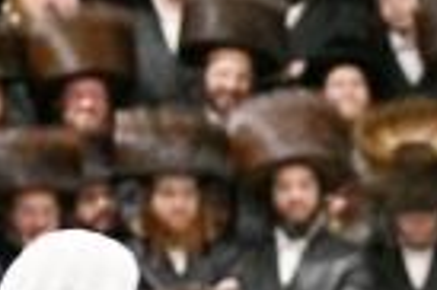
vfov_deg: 2.6
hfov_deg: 3.9
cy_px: 320
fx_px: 6353
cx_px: 839
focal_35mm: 524
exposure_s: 1/250
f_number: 2.8
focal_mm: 70
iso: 160
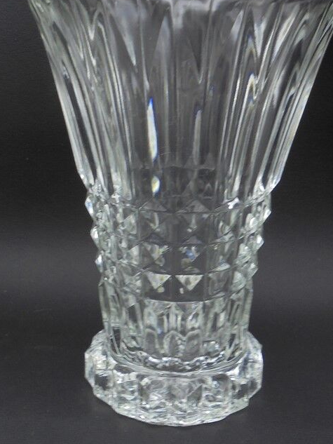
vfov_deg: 35.4
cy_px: 170
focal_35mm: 54
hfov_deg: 27.0
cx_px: 176
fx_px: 692
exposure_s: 1/30
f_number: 4.2
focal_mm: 6.9
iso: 160
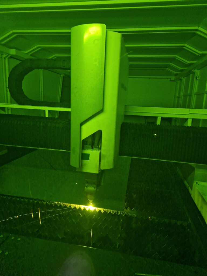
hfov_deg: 58.9
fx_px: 183
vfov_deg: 73.9
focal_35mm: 23
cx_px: 104
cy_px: 138
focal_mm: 5.4
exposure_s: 1/25
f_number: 1.8
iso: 640
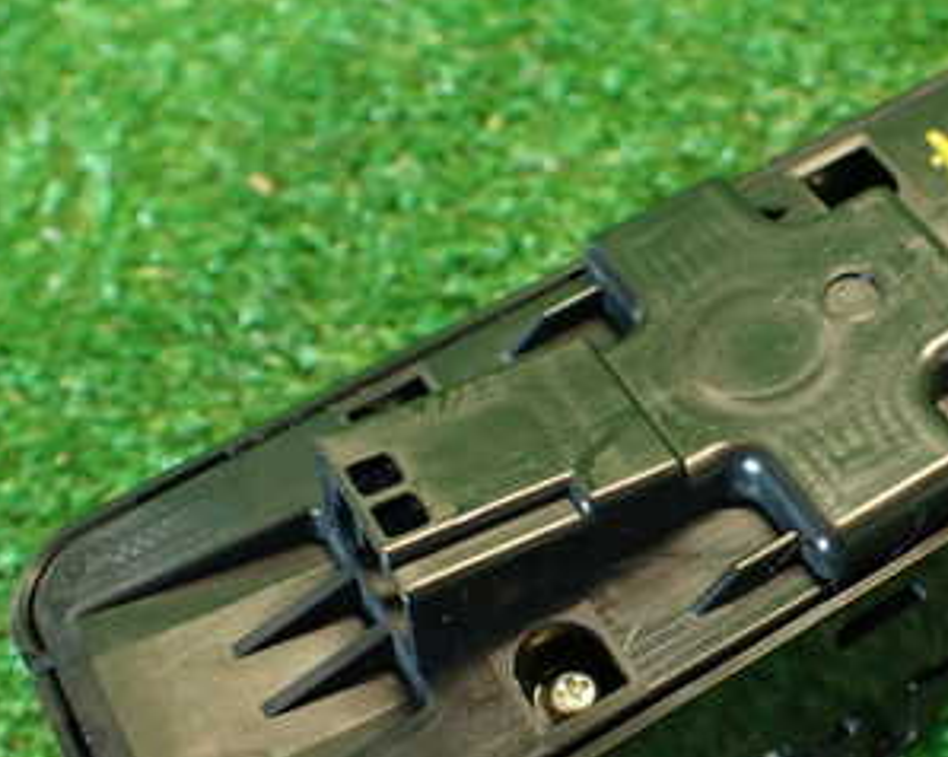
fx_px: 1654
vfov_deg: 25.7
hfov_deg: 30.8
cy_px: 480
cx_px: 811
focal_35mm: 59
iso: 400
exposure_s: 1/30
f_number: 2.3
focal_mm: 5.4
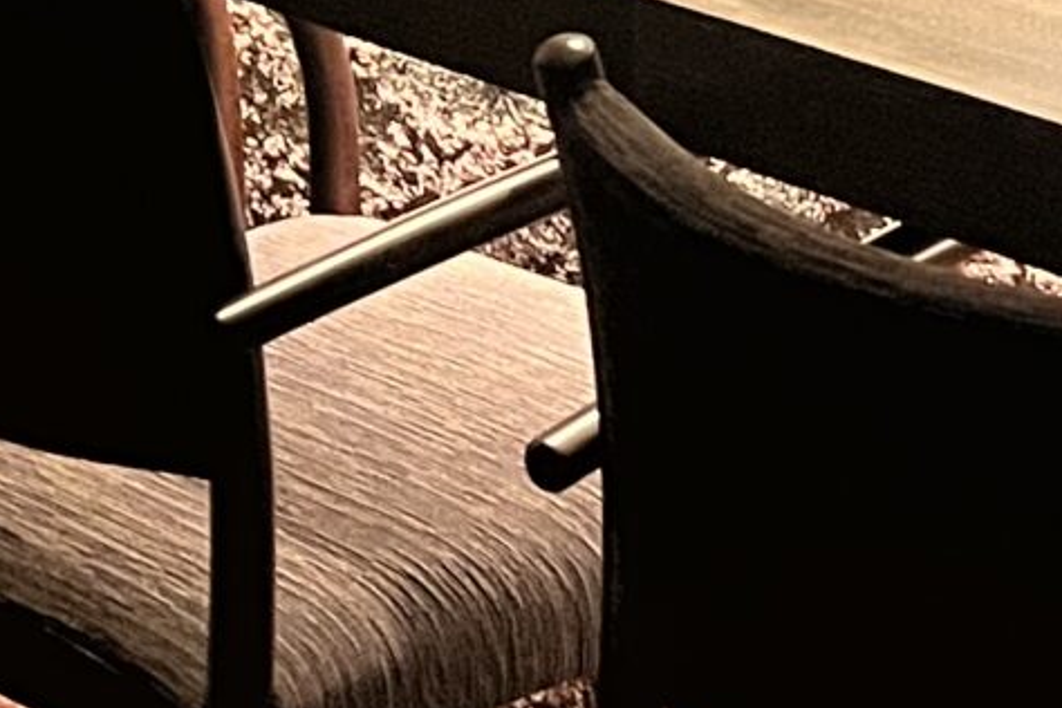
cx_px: 1212
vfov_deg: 9.1
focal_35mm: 146
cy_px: -419
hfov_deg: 13.7
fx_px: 4307
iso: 500
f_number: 1.6
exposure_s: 1/30
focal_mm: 5.1
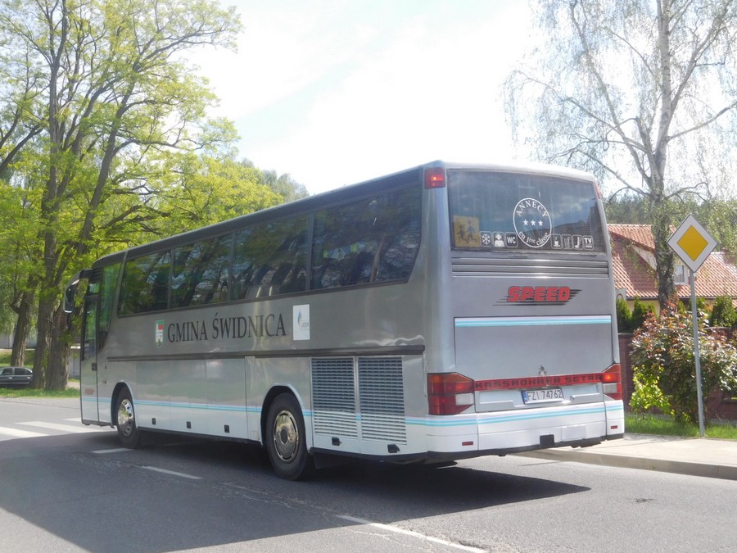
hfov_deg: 42.1
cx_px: 368
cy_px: 276
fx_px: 958
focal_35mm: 45
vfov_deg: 32.2
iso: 125
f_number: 4
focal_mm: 8
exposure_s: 1/400
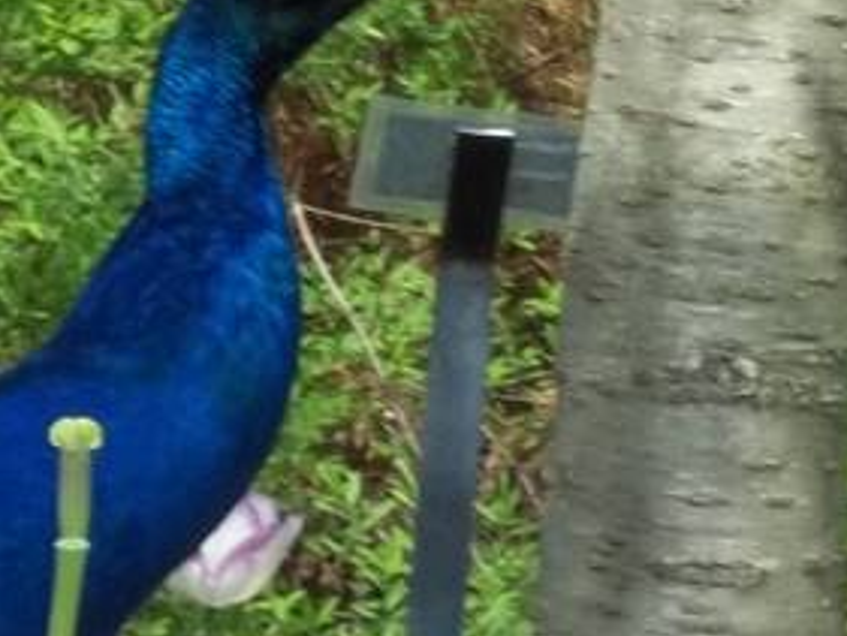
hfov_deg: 3.6
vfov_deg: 2.7
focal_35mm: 547
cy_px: 374
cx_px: -247
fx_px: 13390
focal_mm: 17.1
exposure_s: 1/160
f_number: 5.2
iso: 64
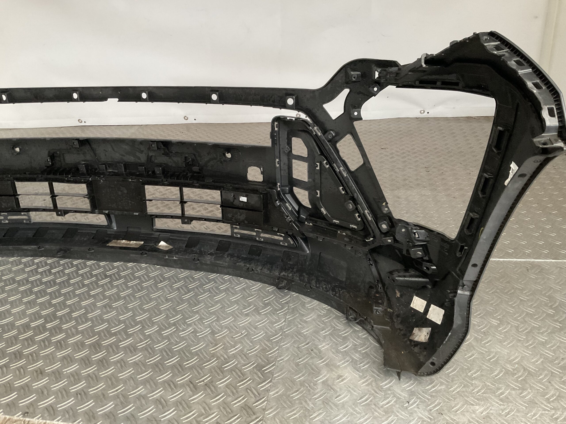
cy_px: 212
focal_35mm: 29
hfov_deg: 61.7
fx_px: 474
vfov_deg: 48.2
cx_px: 283
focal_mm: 3
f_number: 1.8
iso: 250
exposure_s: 1/50
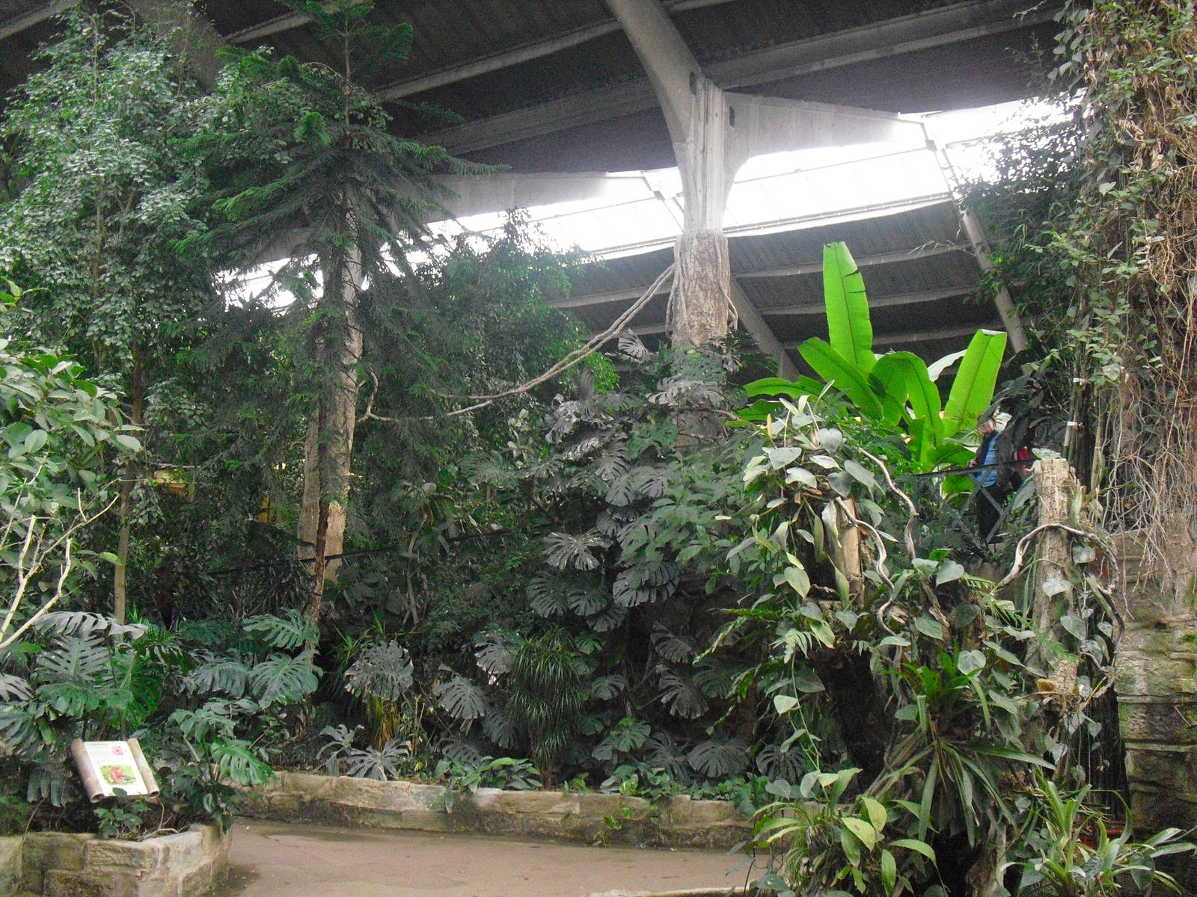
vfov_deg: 39.7
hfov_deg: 51.4
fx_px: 1245
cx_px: 598
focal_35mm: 36
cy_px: 448
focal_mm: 6.3
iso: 800
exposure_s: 1/100
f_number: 3.1
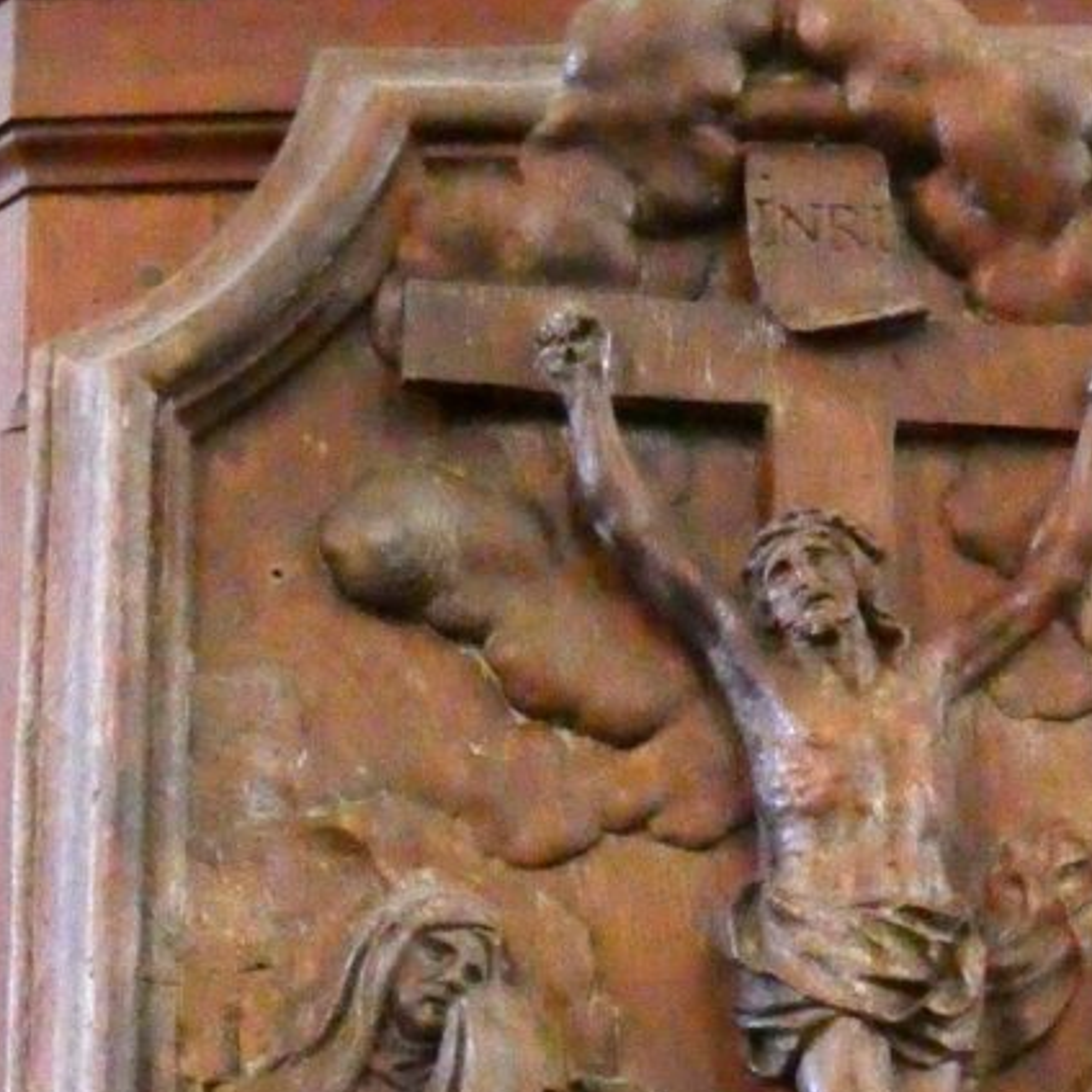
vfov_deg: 11.0
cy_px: 1110
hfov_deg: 11.1
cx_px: 670
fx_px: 5639
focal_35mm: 158
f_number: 4.4
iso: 3200
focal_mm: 13.3
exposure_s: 1/5
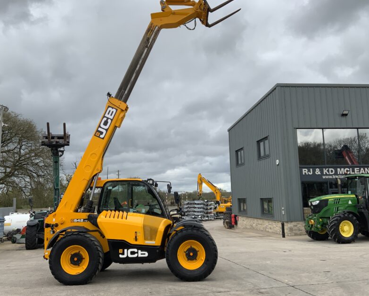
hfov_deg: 49.1
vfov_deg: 40.1
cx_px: 185
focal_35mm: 37
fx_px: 404
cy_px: 136
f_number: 1.8
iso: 16
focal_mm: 3
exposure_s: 1/1076
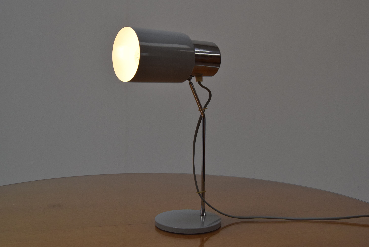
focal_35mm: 45
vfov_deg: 29.9
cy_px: 124
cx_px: 184
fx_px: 462
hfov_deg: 43.6
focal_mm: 30
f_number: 9
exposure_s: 1/320
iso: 1600
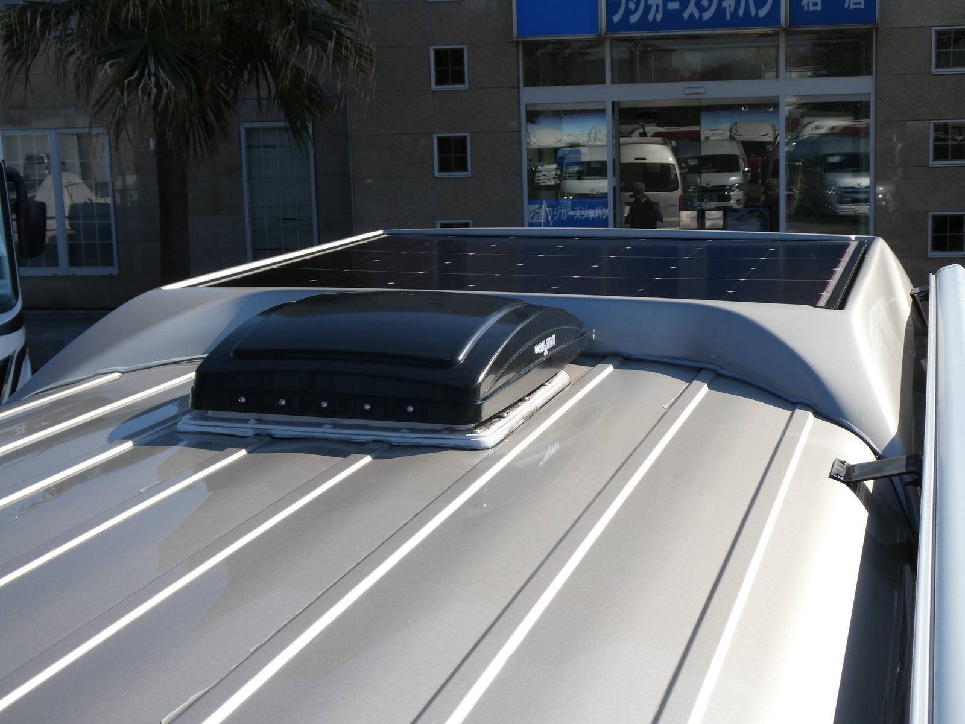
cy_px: 362
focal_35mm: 50
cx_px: 482
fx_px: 1394
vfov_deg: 29.1
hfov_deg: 38.2
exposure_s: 1/800
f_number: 4.1
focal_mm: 9
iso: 80
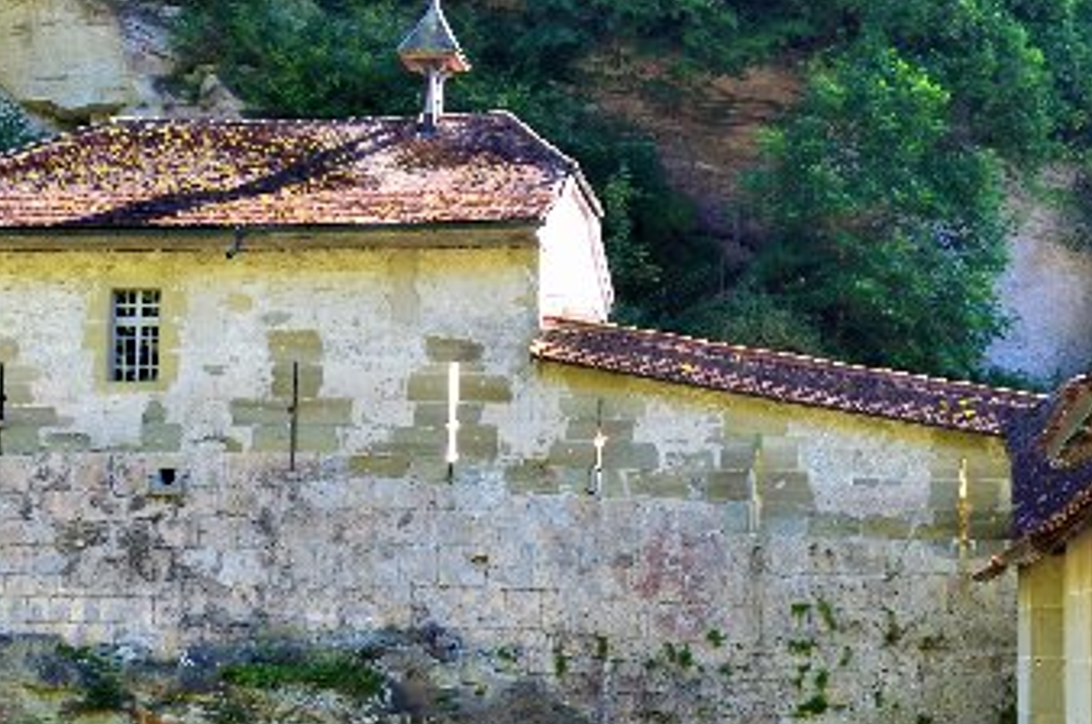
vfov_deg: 21.0
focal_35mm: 64
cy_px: 530
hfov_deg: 29.7
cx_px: 1044
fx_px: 1938
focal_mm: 18
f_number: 7.1
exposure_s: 1/30
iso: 320
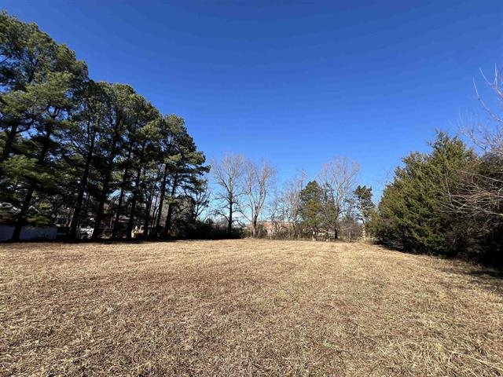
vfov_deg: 89.9
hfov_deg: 106.2
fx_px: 189
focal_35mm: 13
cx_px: 252
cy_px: 188
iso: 32
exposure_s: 1/1263
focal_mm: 1.57
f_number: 1.8
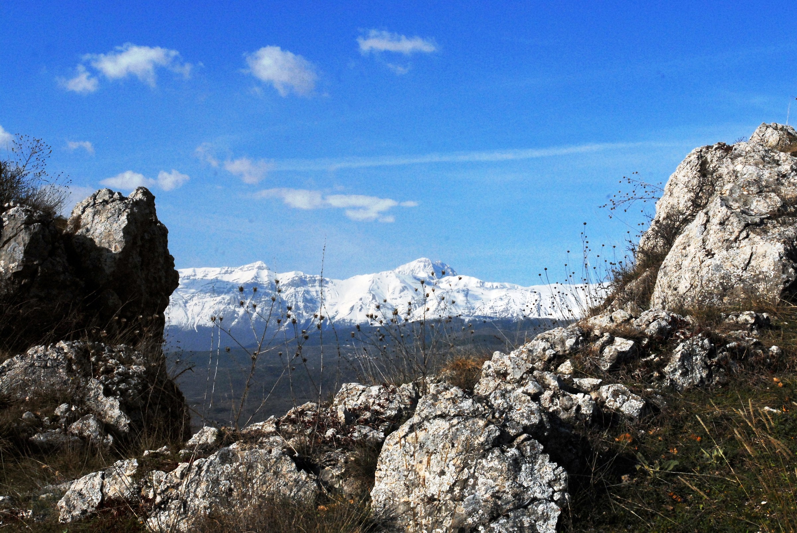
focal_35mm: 52
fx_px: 1164
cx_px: 398
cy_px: 266
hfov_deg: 37.8
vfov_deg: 25.8
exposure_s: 1/800
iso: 400
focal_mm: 35
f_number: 22
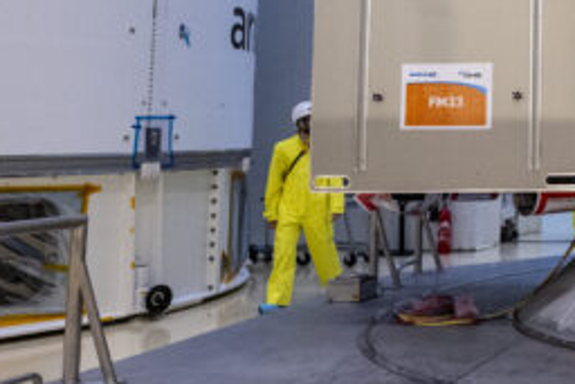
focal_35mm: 56
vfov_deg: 23.8
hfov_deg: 28.1
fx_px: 895
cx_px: 782
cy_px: 62
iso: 1600
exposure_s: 1/100
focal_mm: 14
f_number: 8
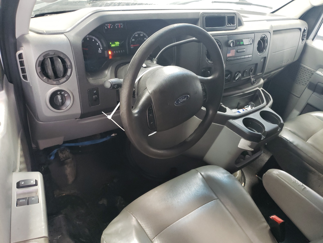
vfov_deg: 53.1
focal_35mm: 26
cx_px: 162
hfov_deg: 67.3
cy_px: 122
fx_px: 243
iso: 320
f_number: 1.5
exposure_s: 1/30
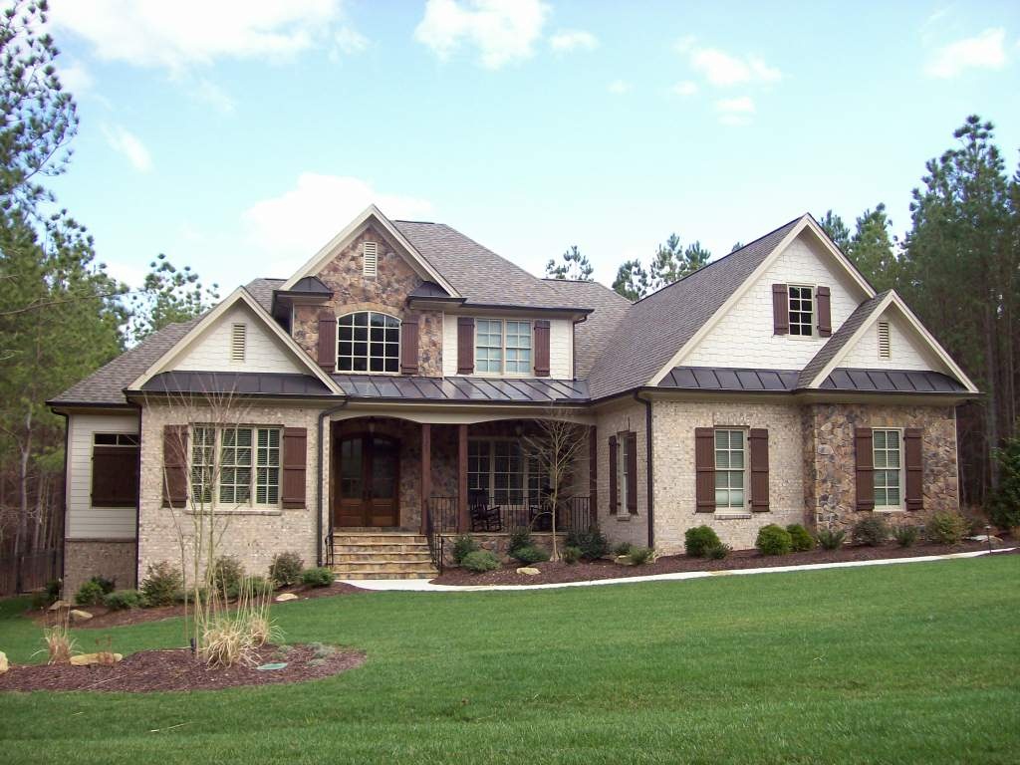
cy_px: 382
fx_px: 1061
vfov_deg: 39.7
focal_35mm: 36
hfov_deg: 51.4
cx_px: 510
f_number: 2.7
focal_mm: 6
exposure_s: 1/536
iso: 80
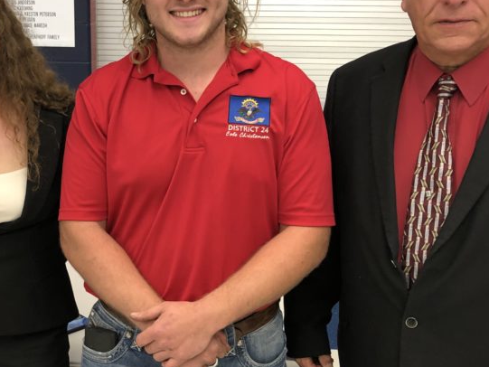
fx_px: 749
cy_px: 221
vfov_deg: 27.5
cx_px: 151
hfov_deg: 35.7
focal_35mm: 53
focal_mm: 3.99
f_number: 1.8
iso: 40
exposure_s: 1/15
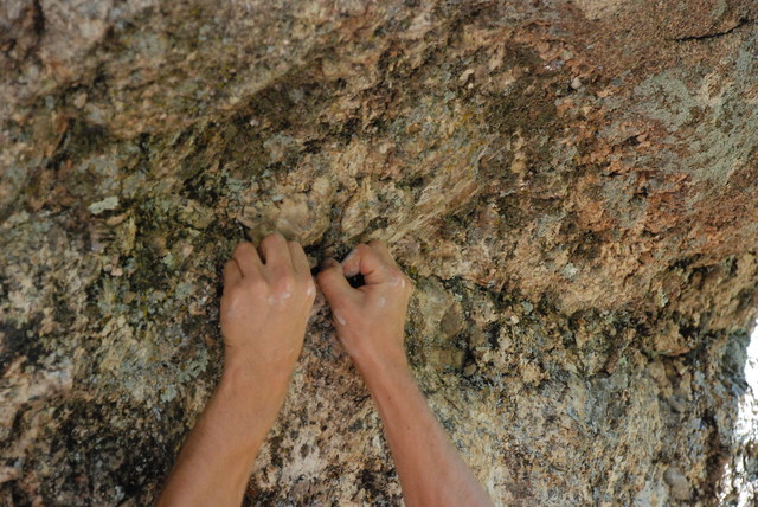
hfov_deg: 16.1
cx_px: 379
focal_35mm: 128
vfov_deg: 10.8
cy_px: 254
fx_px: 2687
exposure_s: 1/500
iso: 1600
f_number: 5.6
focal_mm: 85
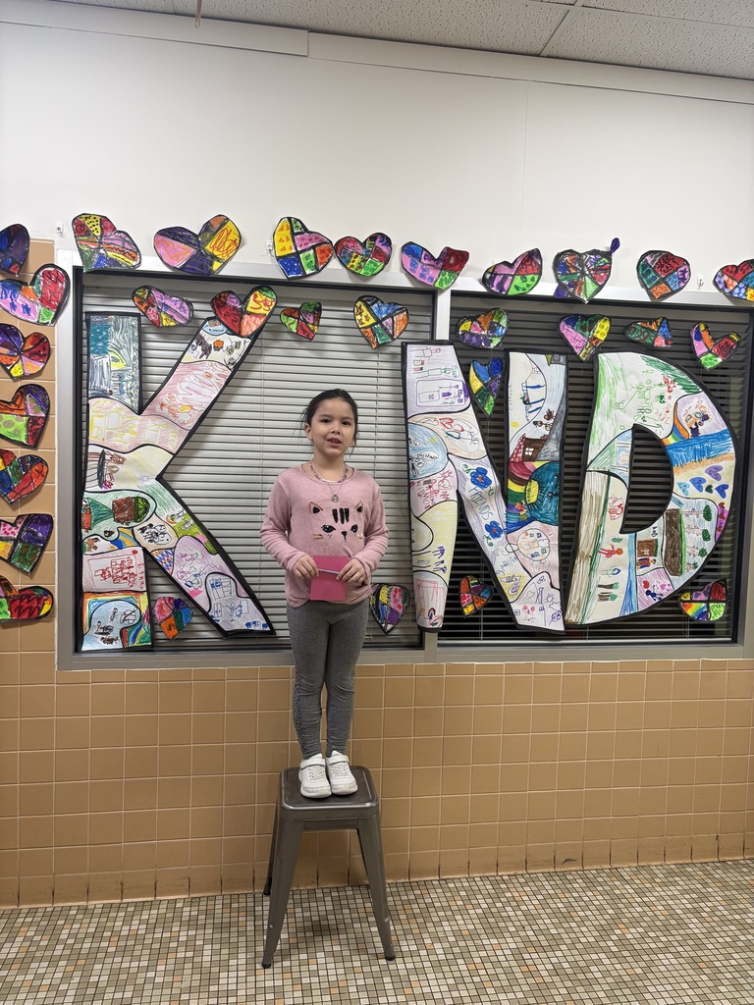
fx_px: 755
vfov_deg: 67.3
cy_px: 502
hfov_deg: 53.1
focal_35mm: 26
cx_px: 377
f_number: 1.6
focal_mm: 5.96
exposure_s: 1/100
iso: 125
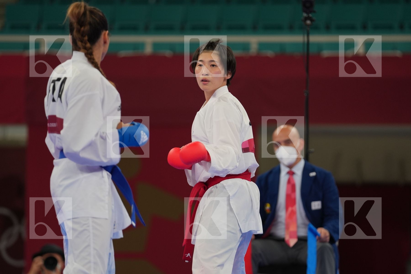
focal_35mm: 279
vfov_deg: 4.9
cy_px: 137
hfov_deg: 7.4
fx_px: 3185
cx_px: 206
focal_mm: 186
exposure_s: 1/1000
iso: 500
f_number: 2.8
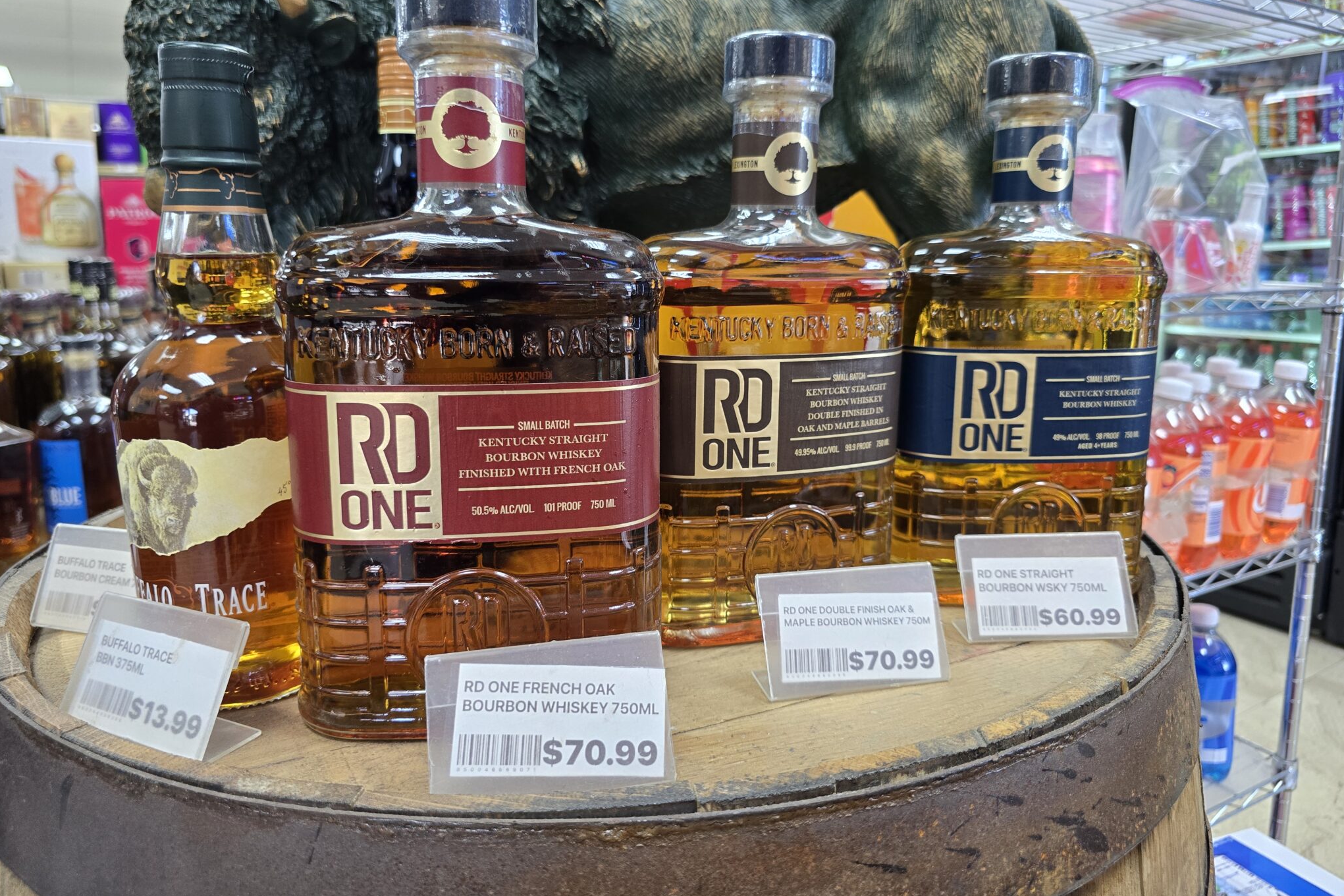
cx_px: 672
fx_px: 896
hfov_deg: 73.7
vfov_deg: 53.0
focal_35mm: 24
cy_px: 394
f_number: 1.7
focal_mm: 6.3
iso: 200
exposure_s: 1/120
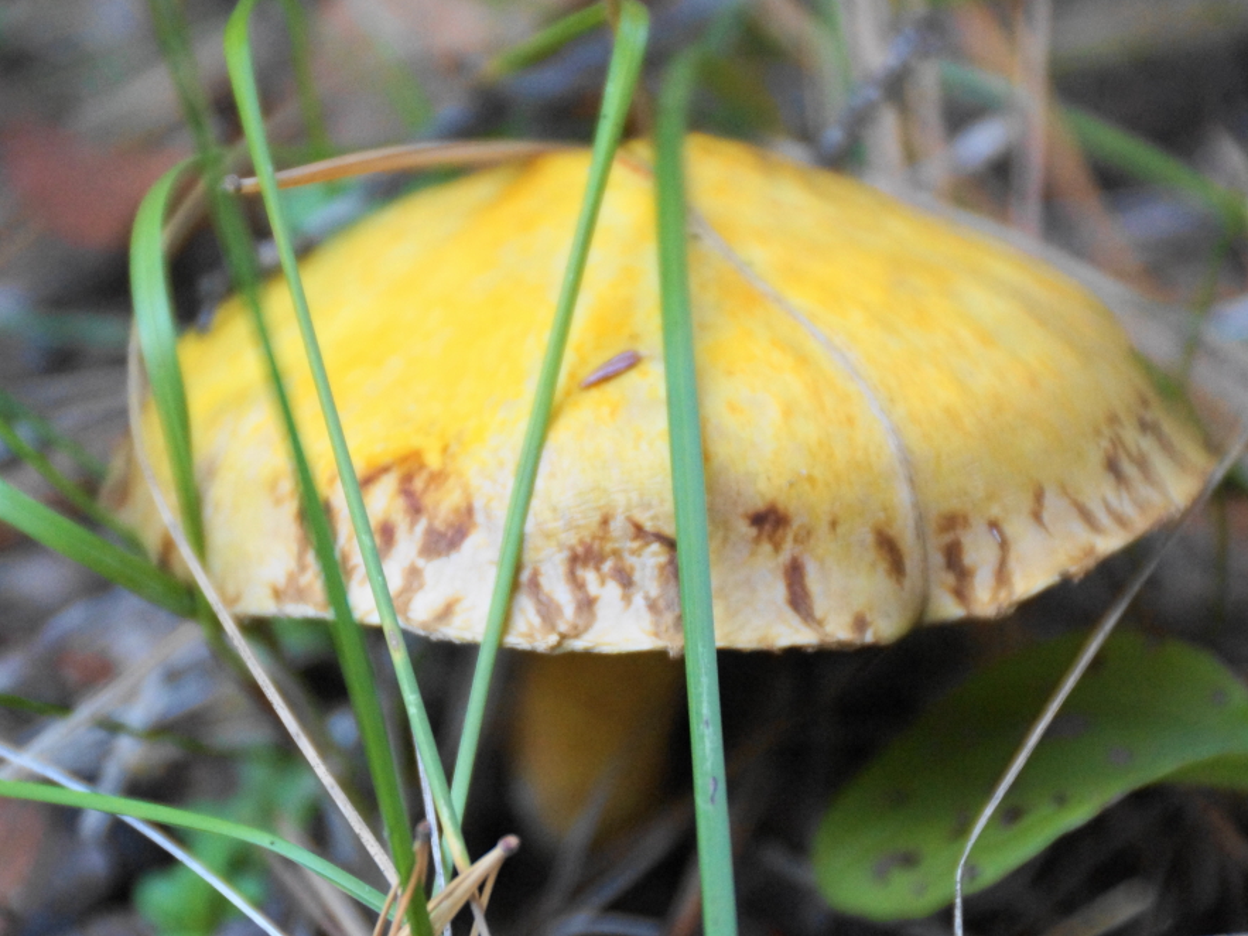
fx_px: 13518
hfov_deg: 5.3
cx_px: 612
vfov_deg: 4.0
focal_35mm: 375
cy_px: 467
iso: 1600
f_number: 6.3
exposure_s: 1/125
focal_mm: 230
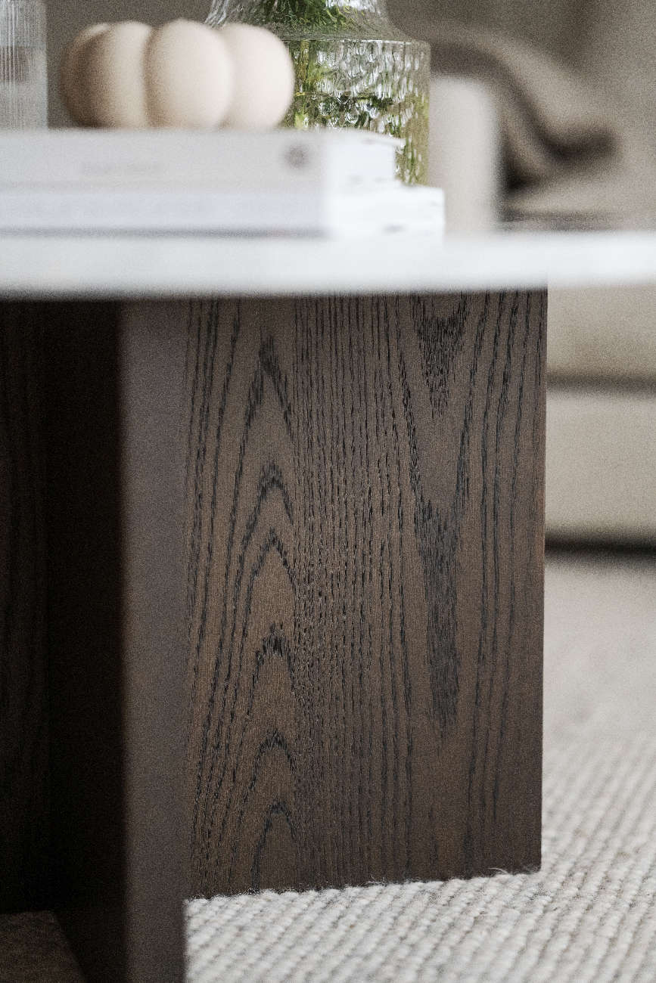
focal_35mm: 85
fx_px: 2323
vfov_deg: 23.9
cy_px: 492
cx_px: 328
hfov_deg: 16.1
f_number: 1.8
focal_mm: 85
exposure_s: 1/100
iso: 1000
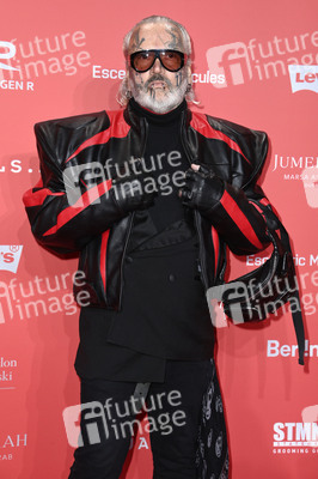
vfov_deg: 28.1
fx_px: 956
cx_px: 159
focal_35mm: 72
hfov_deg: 18.9
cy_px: 240
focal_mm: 72
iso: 1000
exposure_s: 1/250
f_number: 5.6
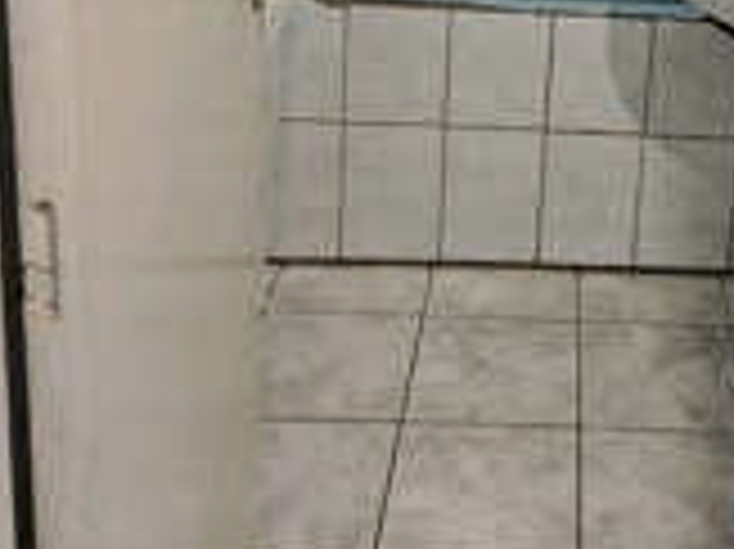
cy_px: -117
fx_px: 1250
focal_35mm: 59
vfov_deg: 22.7
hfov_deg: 31.5
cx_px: 630
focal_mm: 5.56
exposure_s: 1/50
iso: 625
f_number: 1.8
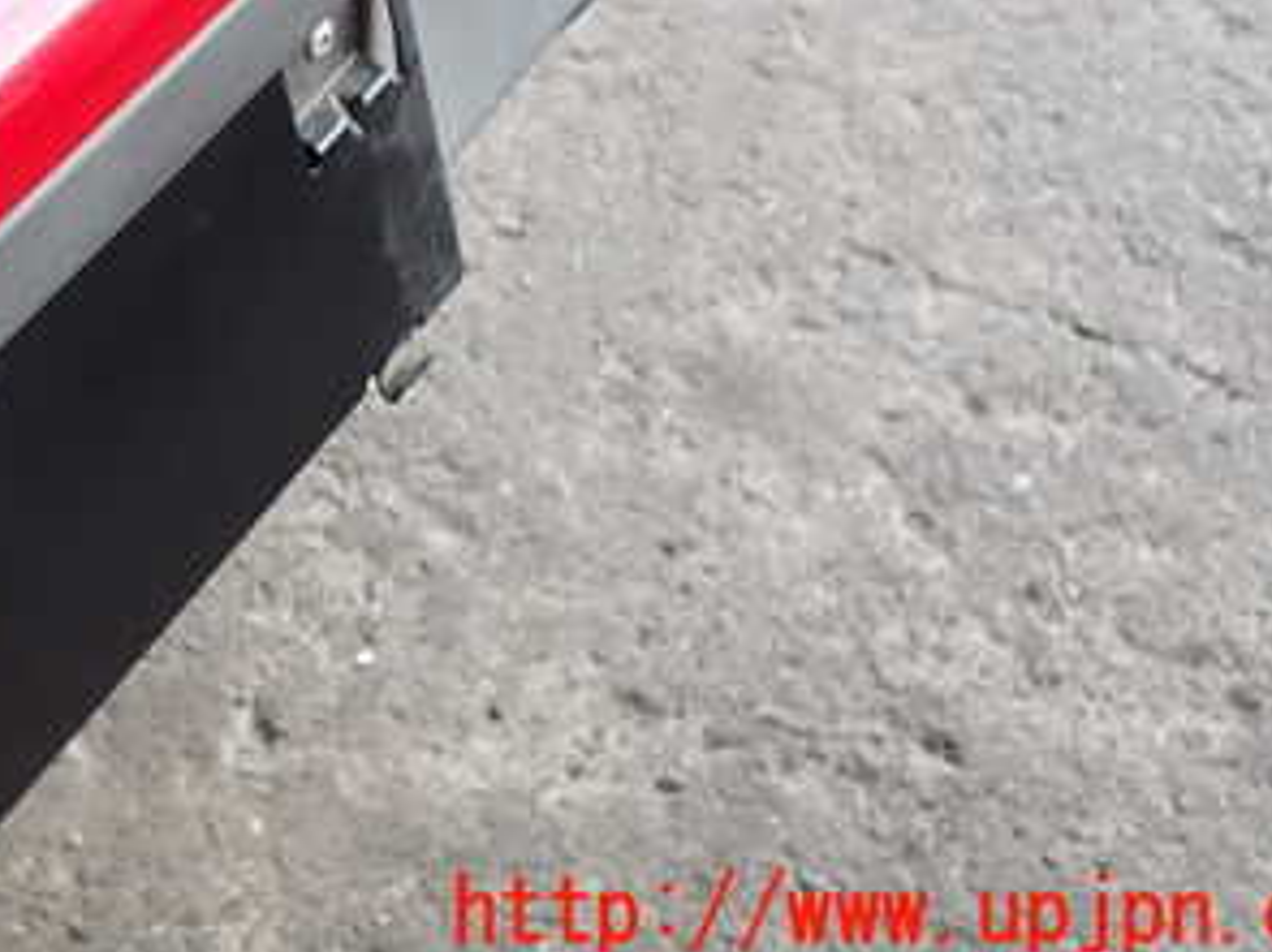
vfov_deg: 23.0
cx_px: 134
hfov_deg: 30.3
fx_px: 2241
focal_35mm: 61
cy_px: 0
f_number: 2.3
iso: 125
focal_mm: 5.4
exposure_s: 1/60
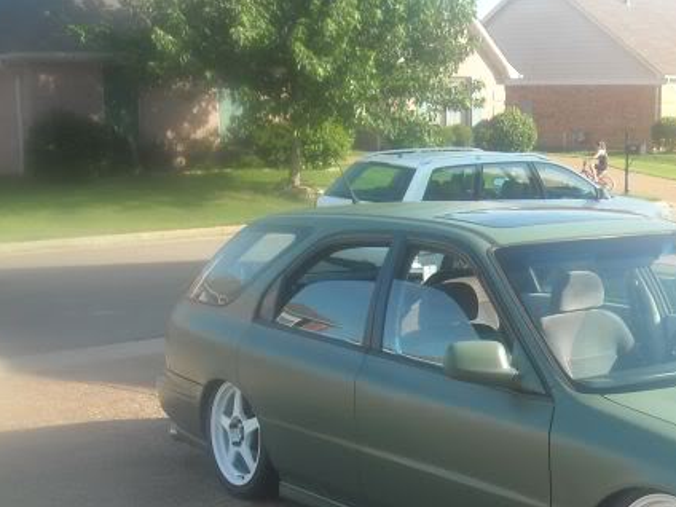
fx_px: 1289
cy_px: 451
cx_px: 572
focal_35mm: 66
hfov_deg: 28.5
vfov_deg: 21.8
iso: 64
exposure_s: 1/272
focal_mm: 5.7
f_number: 2.8
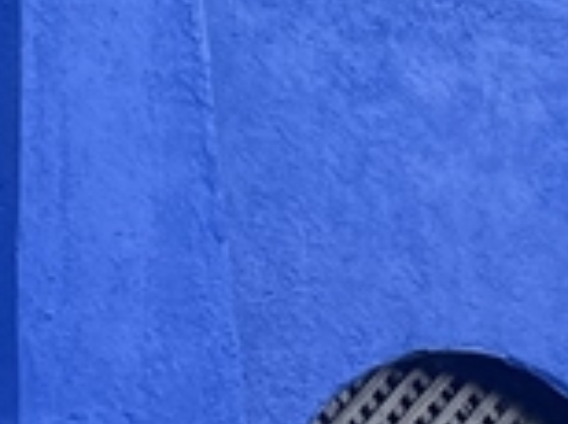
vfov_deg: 8.2
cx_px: 18
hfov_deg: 11.3
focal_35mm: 173
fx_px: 2834
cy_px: -358
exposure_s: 1/121
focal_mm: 5.1
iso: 125
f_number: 1.6
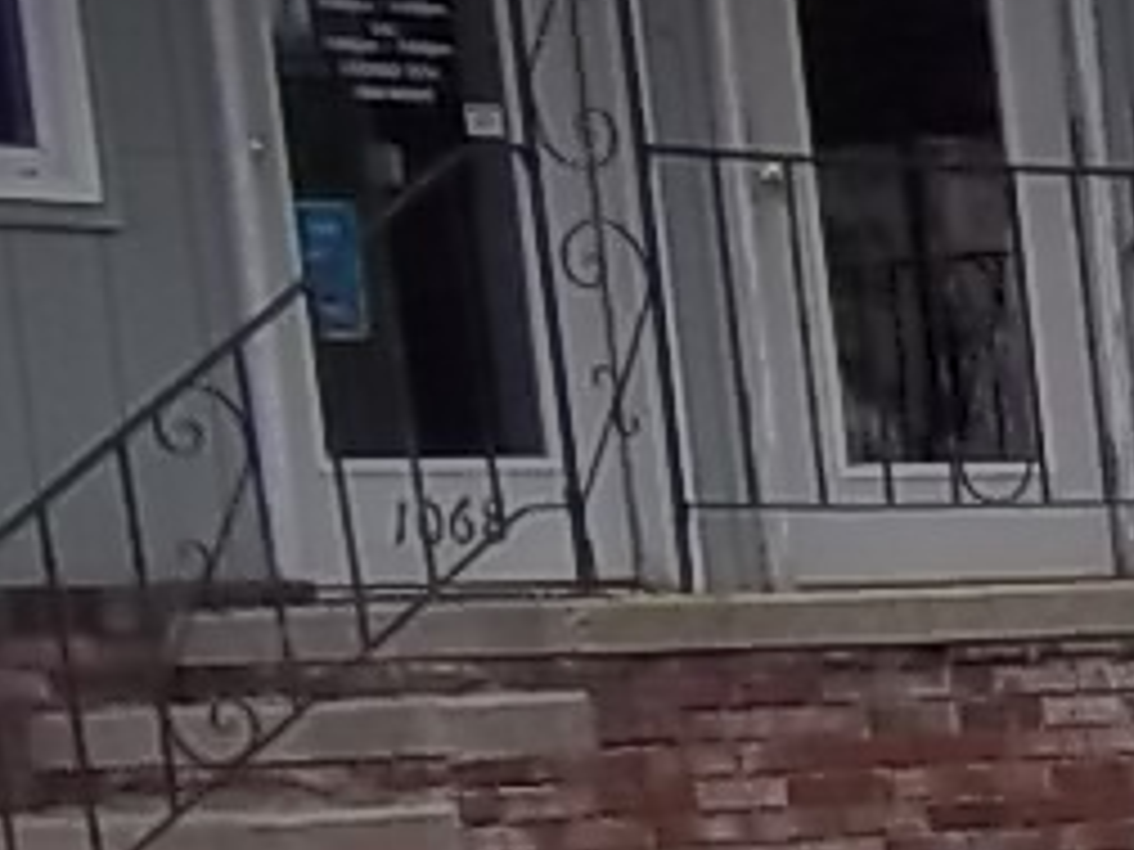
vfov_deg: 7.6
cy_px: 1943
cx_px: 2876
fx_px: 5995
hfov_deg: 9.4
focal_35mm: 183
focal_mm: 6.5
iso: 80
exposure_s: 1/100
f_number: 8
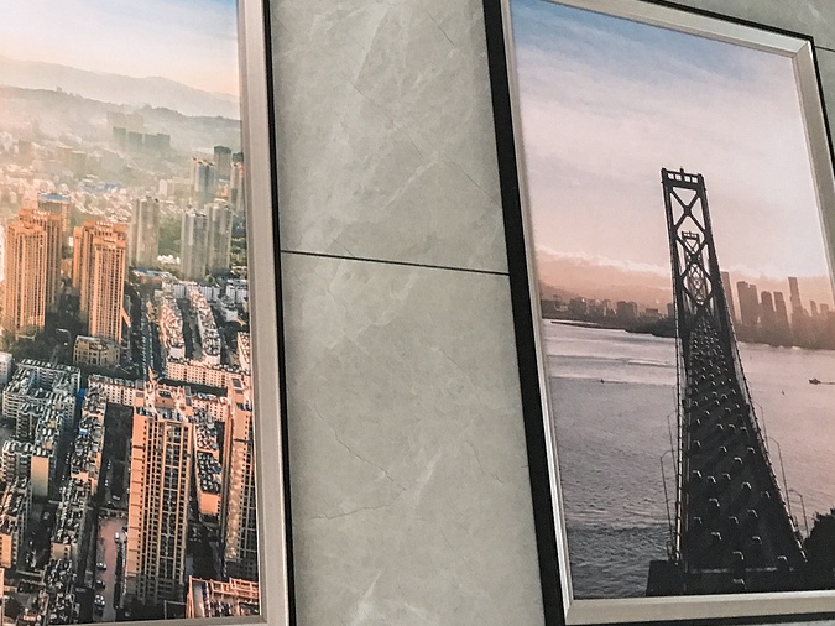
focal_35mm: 55
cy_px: 161
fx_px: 1326
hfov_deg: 34.5
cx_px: 255
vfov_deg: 26.2
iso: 100
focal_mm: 4.15
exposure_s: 1/17
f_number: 2.2
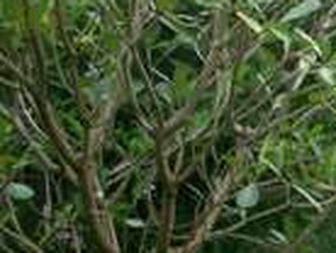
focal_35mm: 110
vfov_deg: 12.8
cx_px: 506
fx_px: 1070
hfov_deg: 16.3
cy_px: 380
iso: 80
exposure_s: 1/143
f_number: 2.8
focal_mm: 5.7
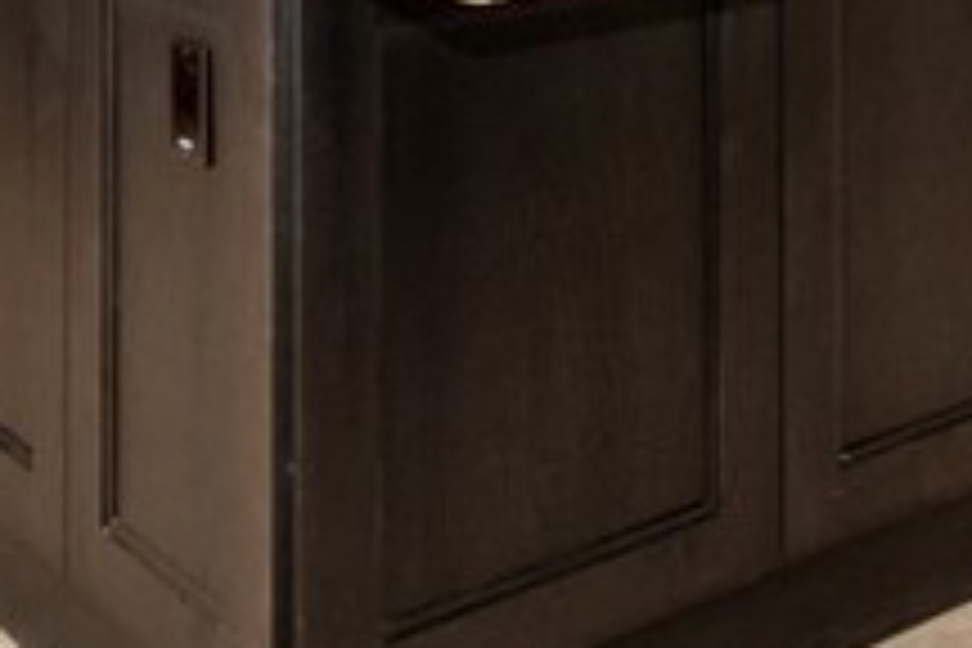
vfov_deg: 15.9
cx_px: 464
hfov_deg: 26.6
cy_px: -416
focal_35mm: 76
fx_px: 2052
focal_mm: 16
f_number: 5.6
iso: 560
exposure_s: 1/125
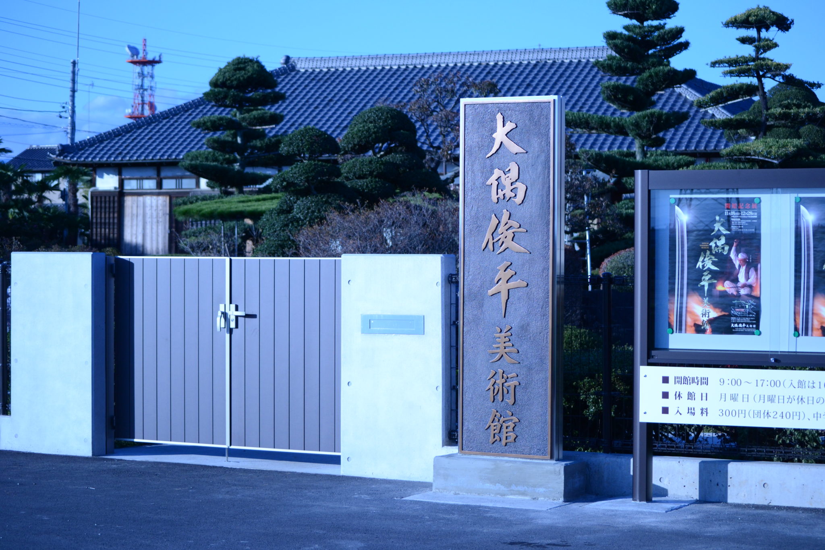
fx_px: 1890
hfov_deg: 24.6
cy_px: 275
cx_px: 412
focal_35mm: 82
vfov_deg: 16.6
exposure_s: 1/2500
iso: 400
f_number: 4
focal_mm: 55
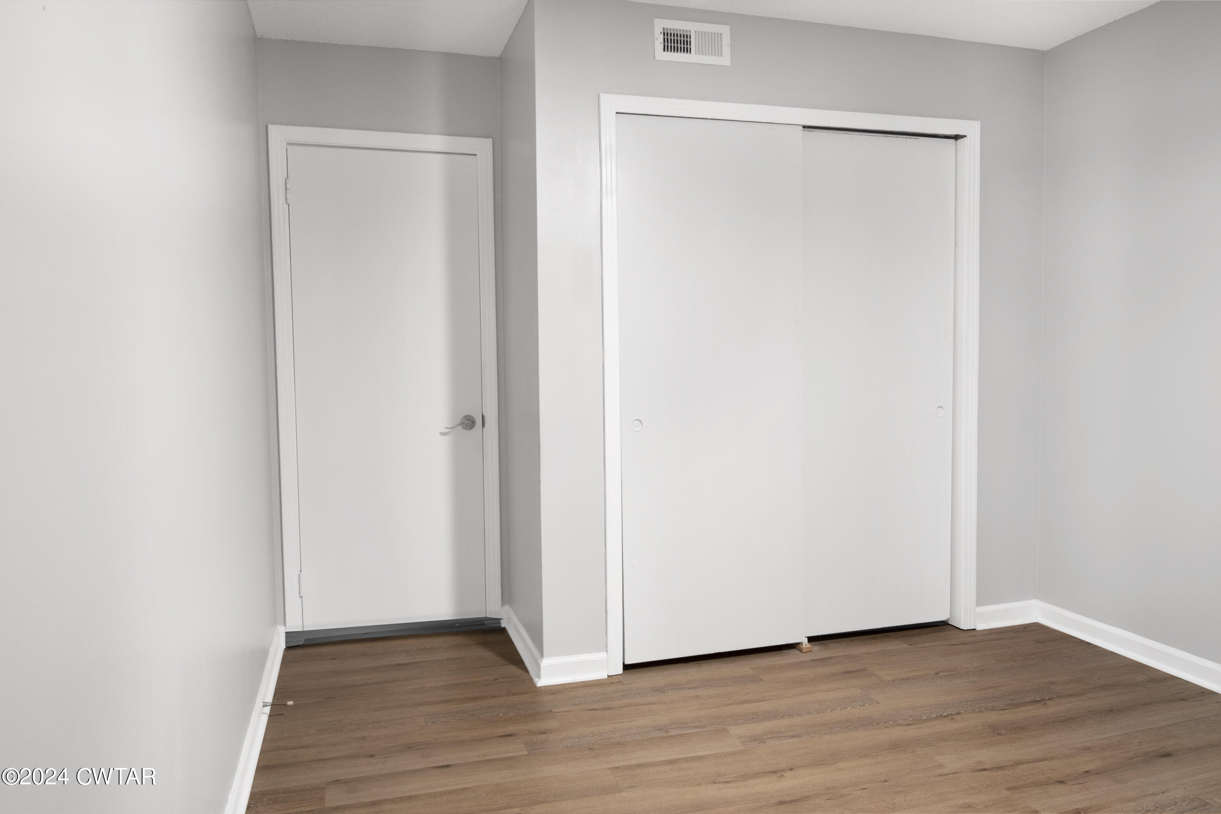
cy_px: 407
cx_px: 610
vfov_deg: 53.1
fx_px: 814
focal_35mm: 24
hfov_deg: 73.7
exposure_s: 6
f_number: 8
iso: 100
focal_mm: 16
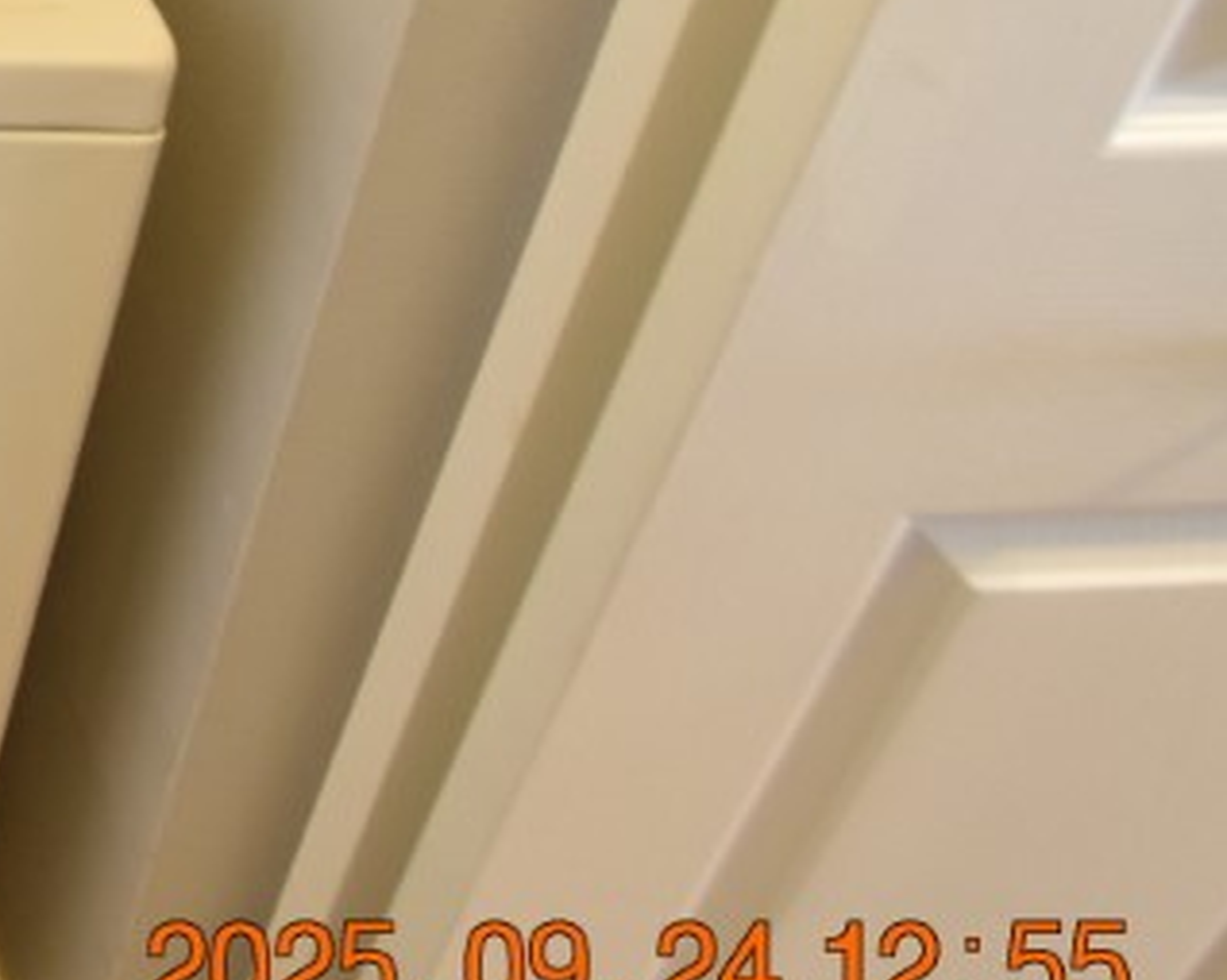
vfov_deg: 25.6
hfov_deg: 25.8
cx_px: -671
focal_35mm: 51
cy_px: -289
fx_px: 1851
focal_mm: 10
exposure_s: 1/15
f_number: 3.5
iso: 800
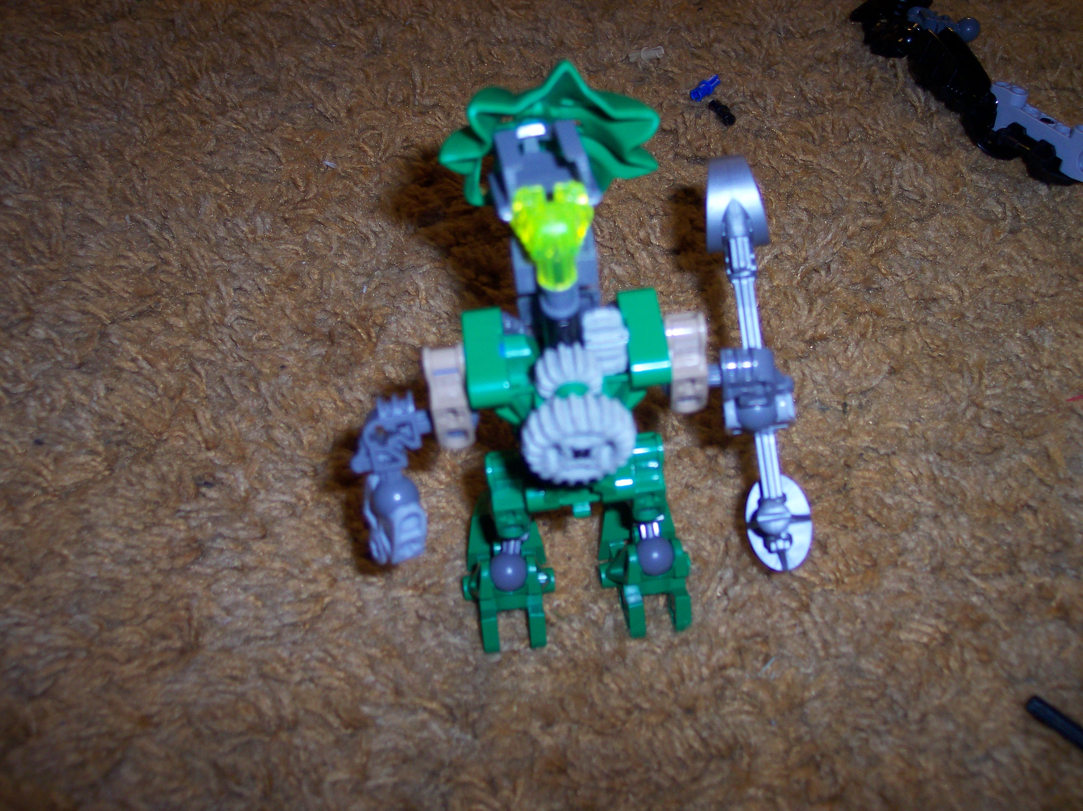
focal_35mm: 38
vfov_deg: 37.7
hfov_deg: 49.0
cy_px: 406
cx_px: 542
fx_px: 1188
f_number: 2.8
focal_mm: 8
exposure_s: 1/30
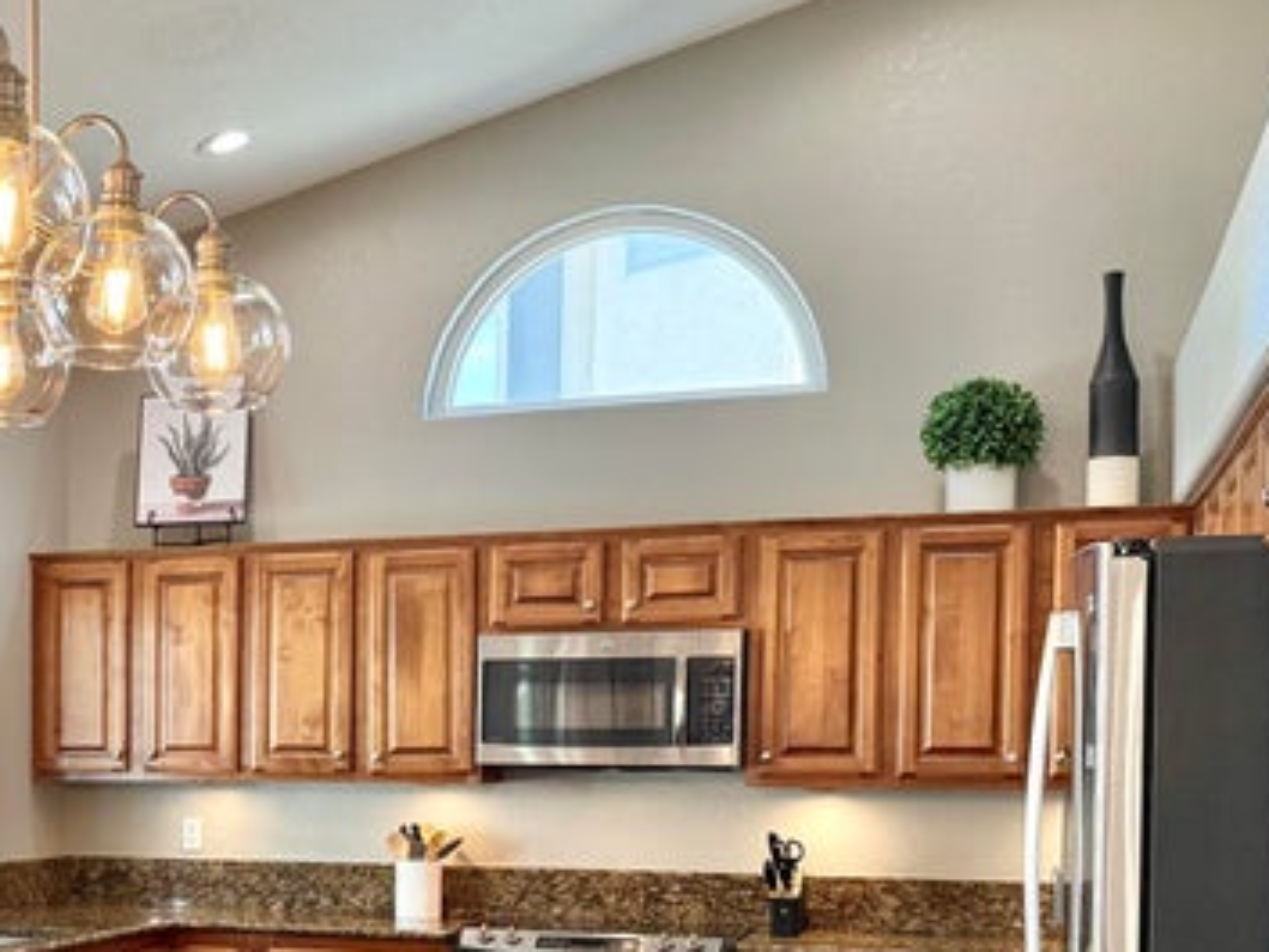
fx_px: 2127
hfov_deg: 30.7
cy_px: 823
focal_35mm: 58
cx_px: -23
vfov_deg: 24.6
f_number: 1.78
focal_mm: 6.76
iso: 250
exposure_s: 1/120
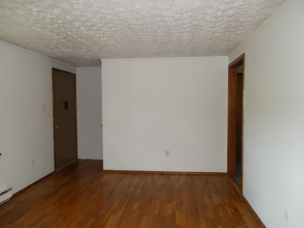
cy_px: 114
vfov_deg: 53.1
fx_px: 228
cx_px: 152
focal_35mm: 26
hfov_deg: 67.3
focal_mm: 4.6
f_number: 3.2
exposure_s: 1/25
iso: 200
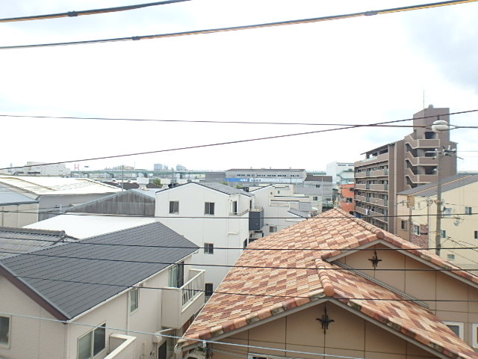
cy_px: 180
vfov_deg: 63.4
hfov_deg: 79.0
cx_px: 239
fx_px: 290
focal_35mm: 21
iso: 125
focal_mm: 3.7
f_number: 3.5
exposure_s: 1/640
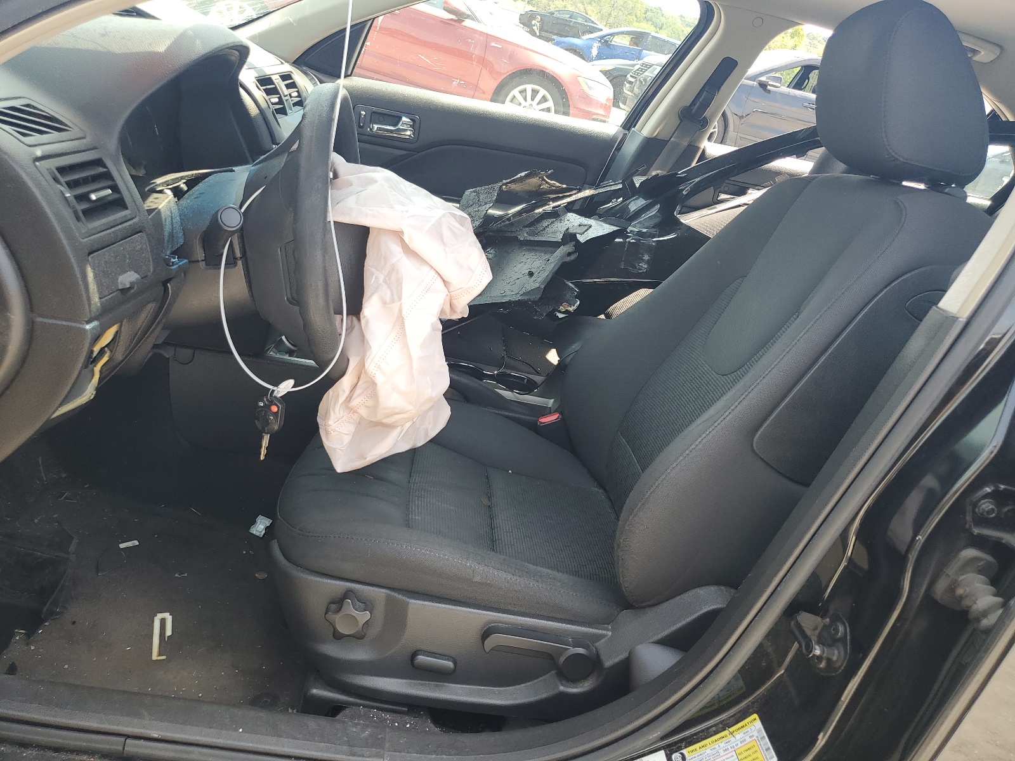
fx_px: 762
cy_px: 380
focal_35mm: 26
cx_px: 508
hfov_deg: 67.3
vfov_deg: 53.1
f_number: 1.5
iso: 50
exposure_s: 1/286
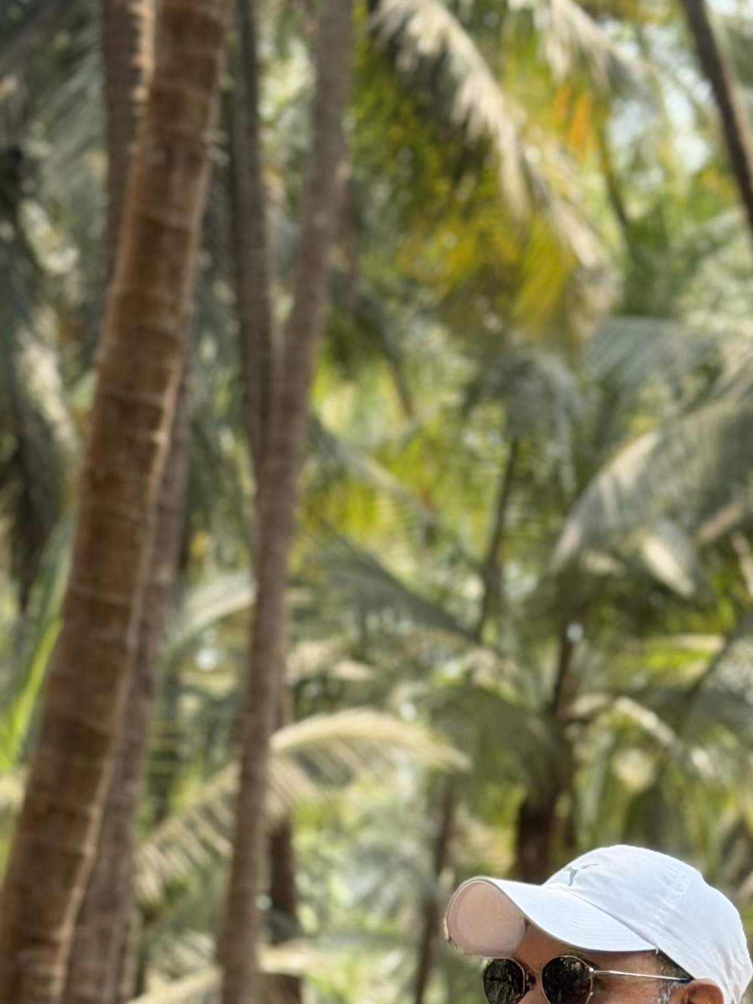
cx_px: 566
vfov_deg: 14.3
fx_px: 3887
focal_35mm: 134
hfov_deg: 11.0
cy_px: 1192
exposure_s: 1/472
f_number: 1.78
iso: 80
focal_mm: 6.76
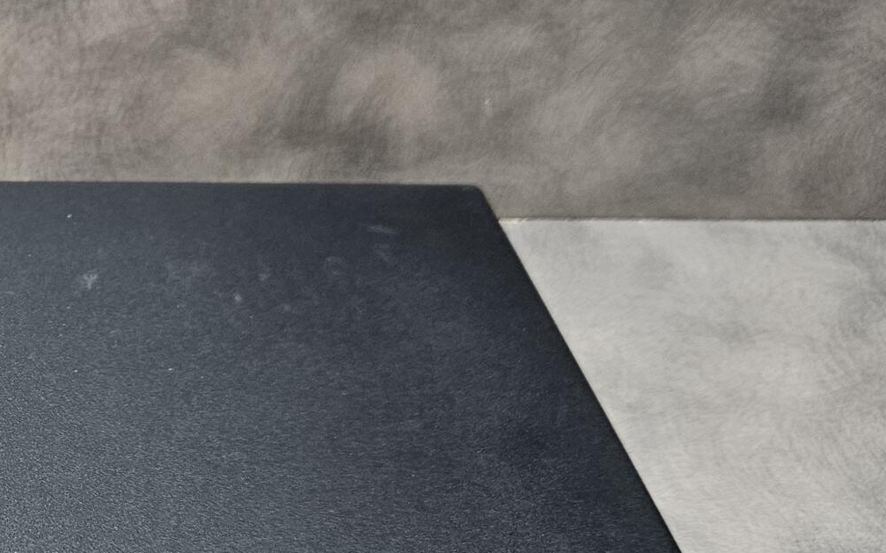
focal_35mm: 62
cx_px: -104
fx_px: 1497
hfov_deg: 29.5
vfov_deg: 20.9
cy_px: 361
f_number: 1.8
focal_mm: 5.4
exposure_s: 1/100
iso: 250
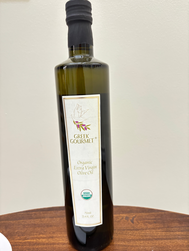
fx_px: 189
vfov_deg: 67.3
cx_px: 94
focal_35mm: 26
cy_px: 126
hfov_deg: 53.1
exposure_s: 1/60
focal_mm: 5.96
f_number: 1.6
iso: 400
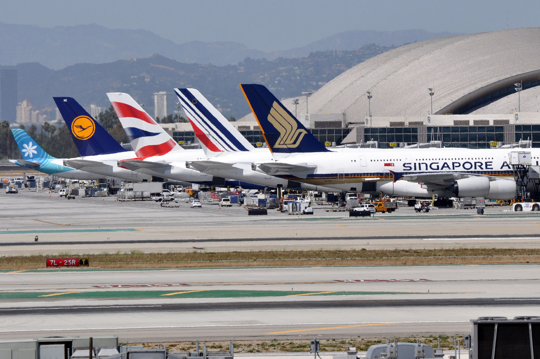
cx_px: 319
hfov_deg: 6.8
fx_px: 4540
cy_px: 146
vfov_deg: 4.5
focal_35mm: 303
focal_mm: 170
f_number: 8
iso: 250
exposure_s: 1/1600
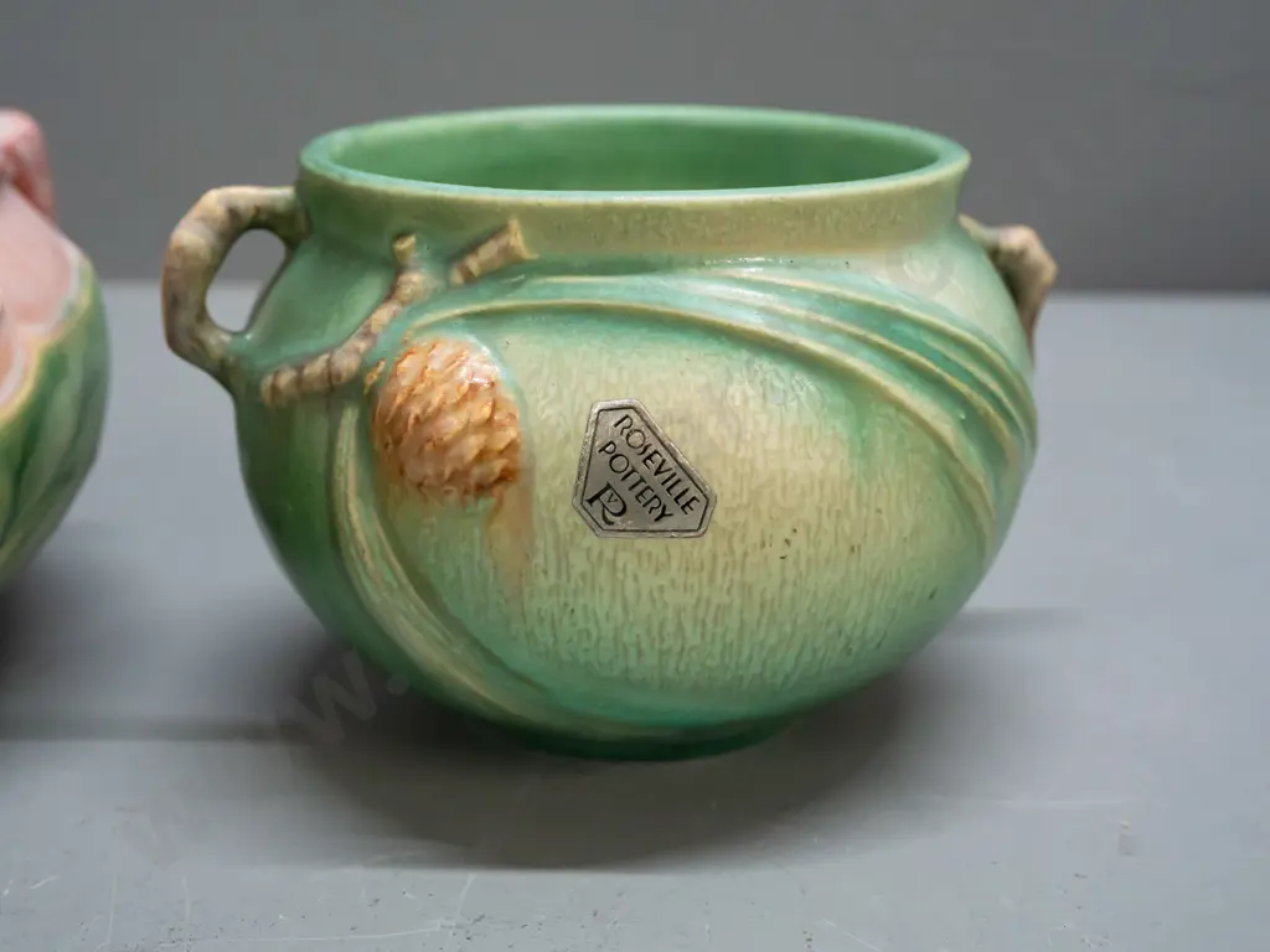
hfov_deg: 41.2
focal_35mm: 46
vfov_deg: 31.5
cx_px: 635
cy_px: 476
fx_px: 1688
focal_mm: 23
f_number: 5.6
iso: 3200
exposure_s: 1/125
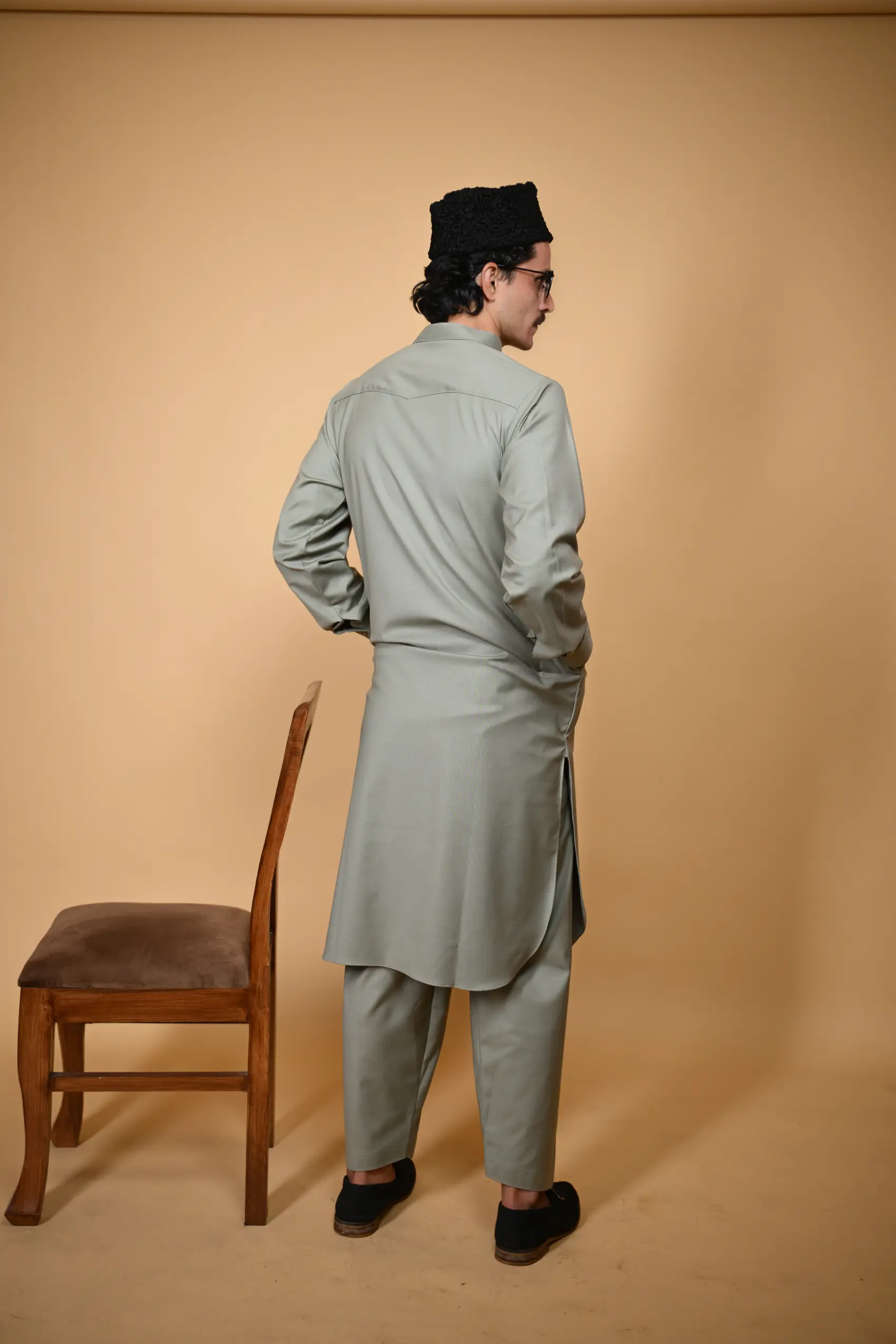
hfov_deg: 33.4
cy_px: 672
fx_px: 1493
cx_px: 448
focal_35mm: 40
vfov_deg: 48.5
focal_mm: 40
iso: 80
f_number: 2.8
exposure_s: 1/200
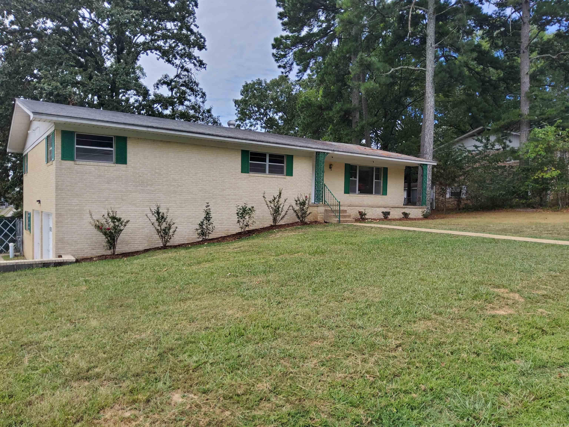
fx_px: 427
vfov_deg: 53.1
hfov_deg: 67.3
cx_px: 284
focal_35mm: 26
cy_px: 214
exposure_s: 1/724
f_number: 2
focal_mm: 3.08
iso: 50
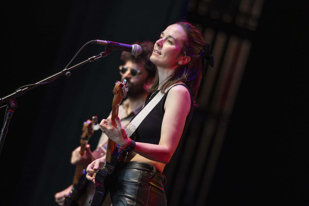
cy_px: 103
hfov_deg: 4.5
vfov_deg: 3.0
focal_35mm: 460
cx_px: 154
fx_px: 3945
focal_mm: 460
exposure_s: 1/200
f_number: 6.3
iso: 1250
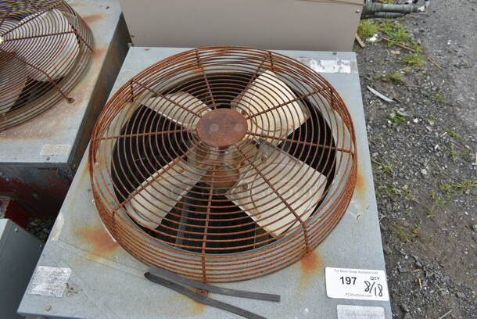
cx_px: 238
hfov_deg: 67.3
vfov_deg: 48.0
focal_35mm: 27
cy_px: 160
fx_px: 358
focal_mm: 18
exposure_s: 1/200
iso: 100
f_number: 7.1
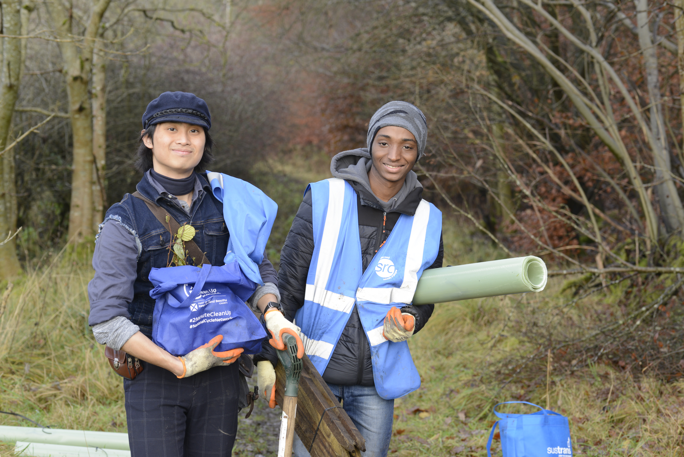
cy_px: 228
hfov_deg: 22.6
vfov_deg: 15.2
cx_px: 342
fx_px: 1710
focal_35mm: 90
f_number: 5.6
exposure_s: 1/100
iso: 400
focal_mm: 90
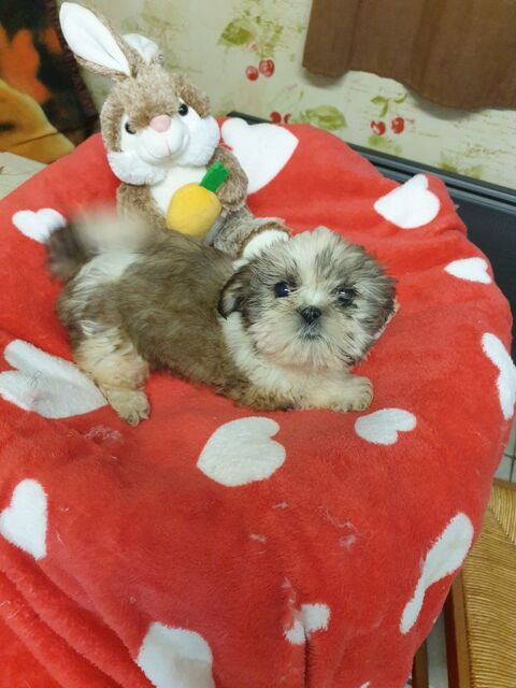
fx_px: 517
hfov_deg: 53.1
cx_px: 258
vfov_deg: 67.3
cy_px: 344
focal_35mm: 26
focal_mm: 4.3
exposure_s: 1/50
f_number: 1.5
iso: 320
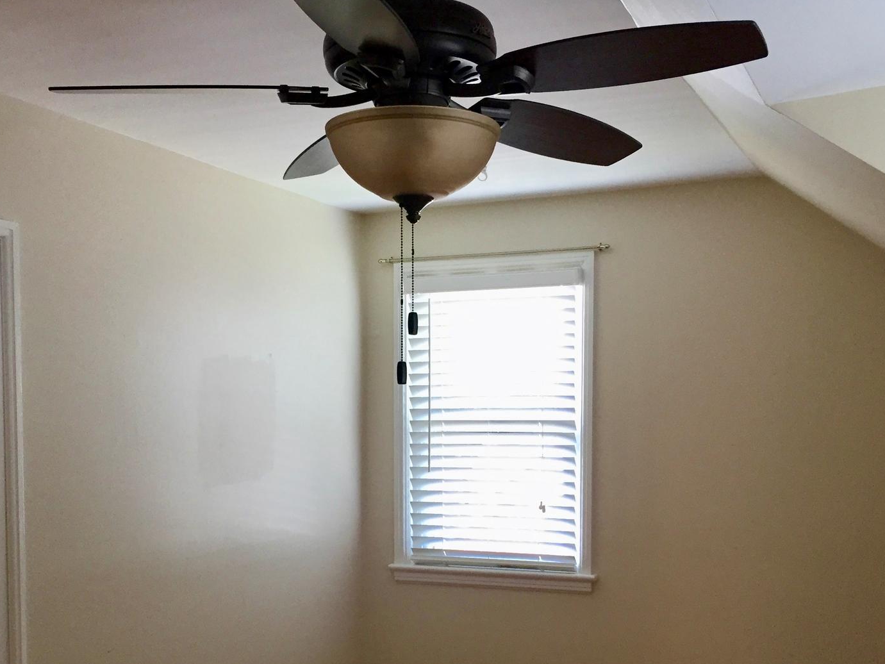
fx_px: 1099
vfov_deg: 33.1
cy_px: 478
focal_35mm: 43
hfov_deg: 43.8
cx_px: 433
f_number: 2.2
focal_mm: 4.15
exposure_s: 1/30
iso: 50
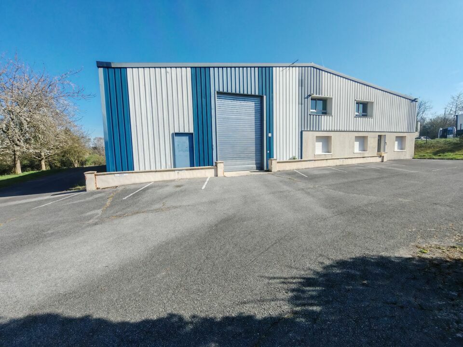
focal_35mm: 16
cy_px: 174
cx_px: 232
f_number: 2.2
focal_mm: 1.96
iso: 50
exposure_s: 1/1200
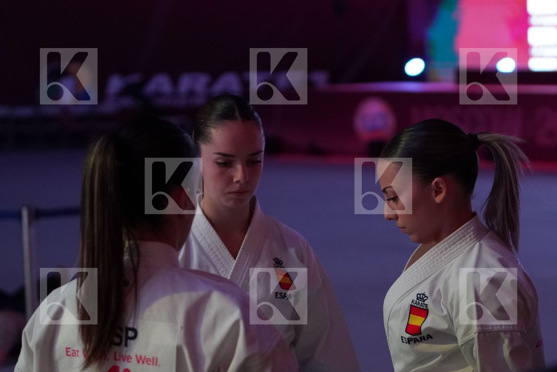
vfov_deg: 13.0
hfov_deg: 19.5
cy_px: 186
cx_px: 278
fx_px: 1624
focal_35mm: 105
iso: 5000
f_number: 2.8
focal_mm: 70
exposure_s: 1/500
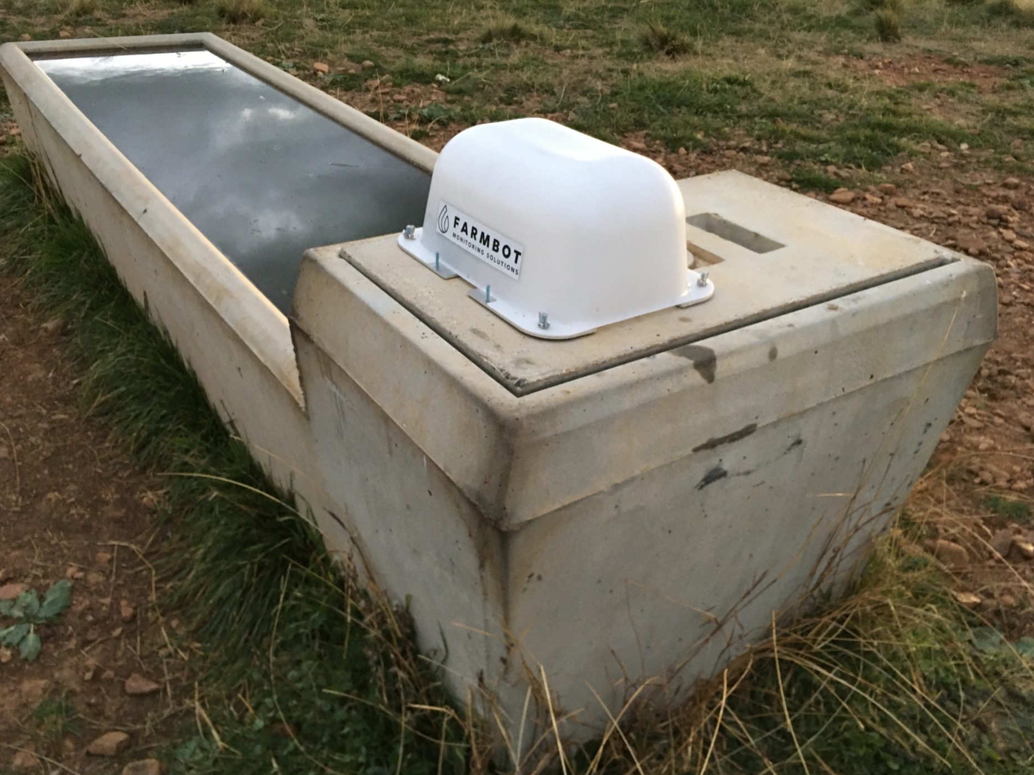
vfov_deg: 46.8
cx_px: 511
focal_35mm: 30
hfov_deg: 60.0
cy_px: 400
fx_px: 896
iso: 100
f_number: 2.2
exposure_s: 1/17
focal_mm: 4.15
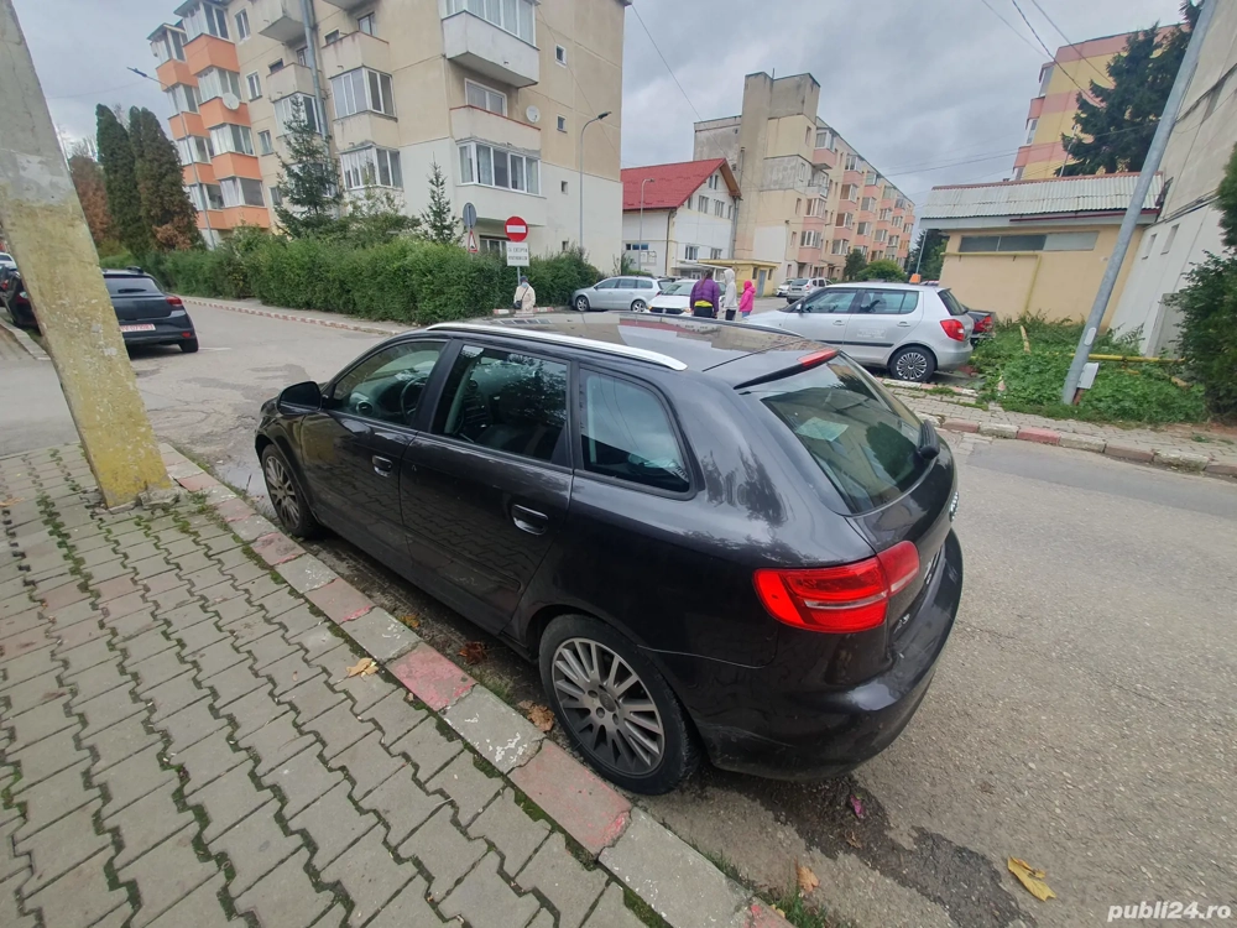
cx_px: 618
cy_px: 464
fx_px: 465
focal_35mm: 13
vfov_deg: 89.9
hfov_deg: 106.2
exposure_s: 1/182
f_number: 2.2
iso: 50
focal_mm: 1.8
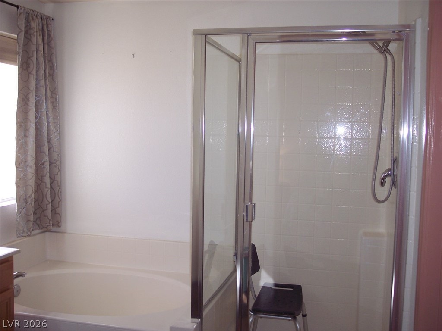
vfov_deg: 36.8
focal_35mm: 39
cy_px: 166
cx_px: 221
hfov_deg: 47.9
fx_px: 498
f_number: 2.8
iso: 100
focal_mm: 8
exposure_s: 1/60
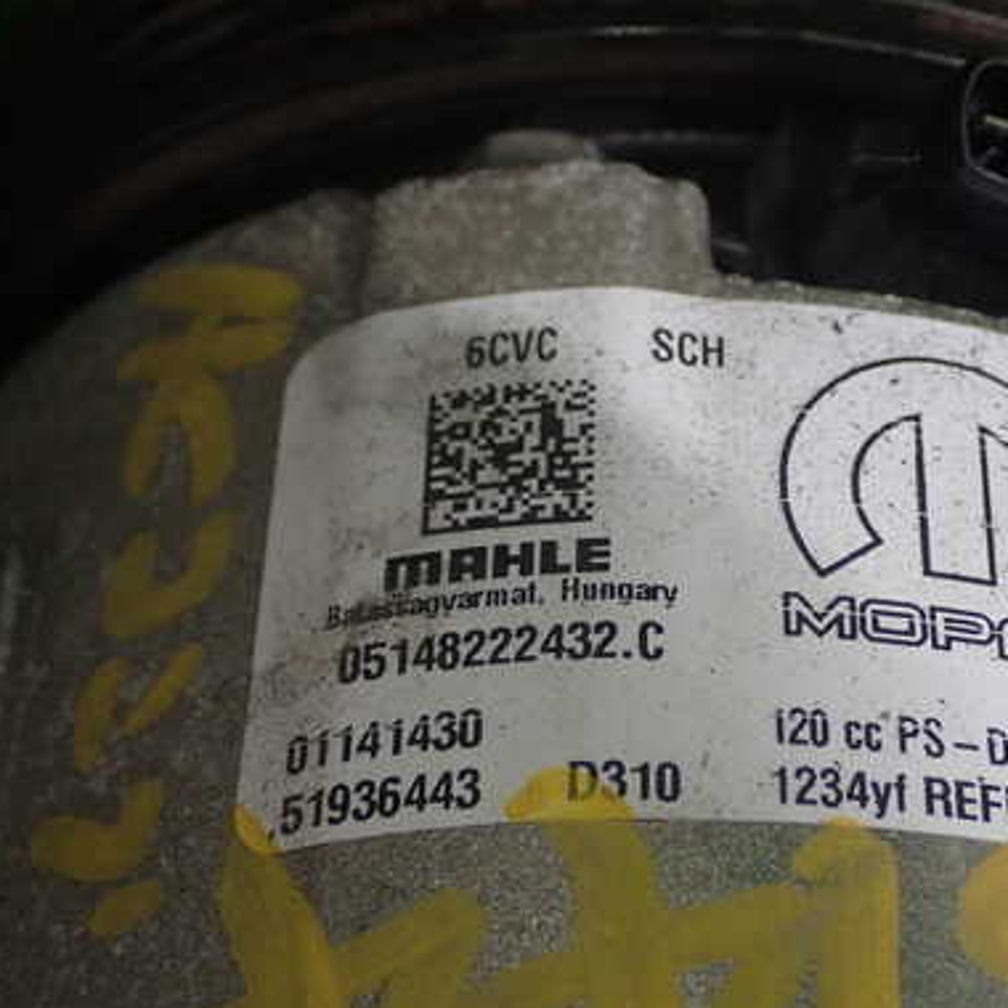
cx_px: 743
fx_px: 2669
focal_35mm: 81
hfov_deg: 21.2
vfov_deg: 21.4
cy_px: 531
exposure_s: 1/100
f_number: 3.5
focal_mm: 10.35
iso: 200
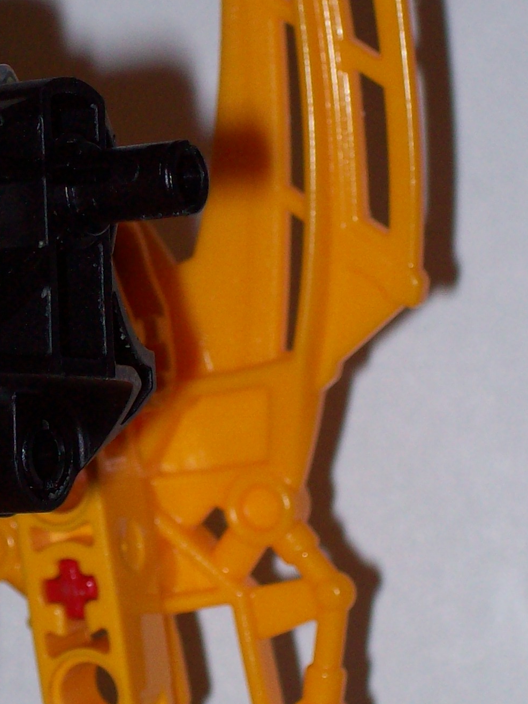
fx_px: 4108
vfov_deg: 9.8
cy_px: 285
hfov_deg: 7.3
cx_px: 33
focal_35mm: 202
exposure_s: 1/112
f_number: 4.3
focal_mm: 14.3
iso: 80
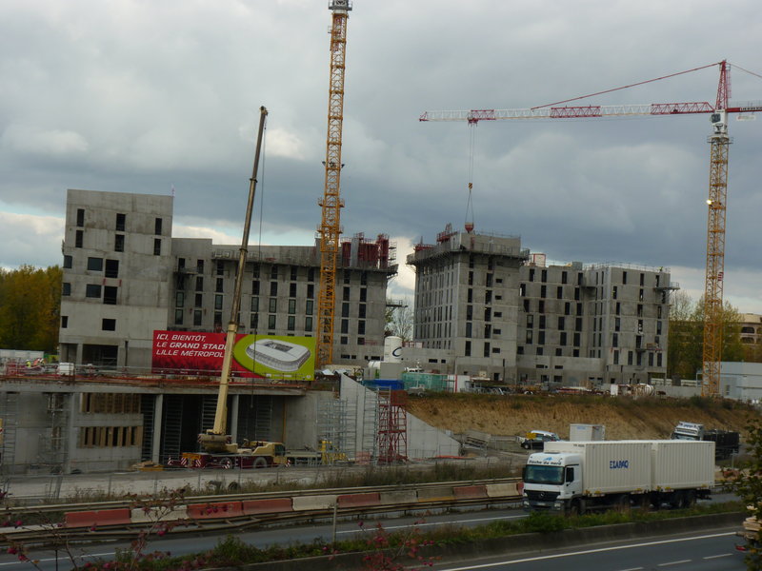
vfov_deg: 20.4
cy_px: 286
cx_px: 381
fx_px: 1585
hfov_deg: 27.0
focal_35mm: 72
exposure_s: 1/250
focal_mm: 12.8
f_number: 5
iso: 80
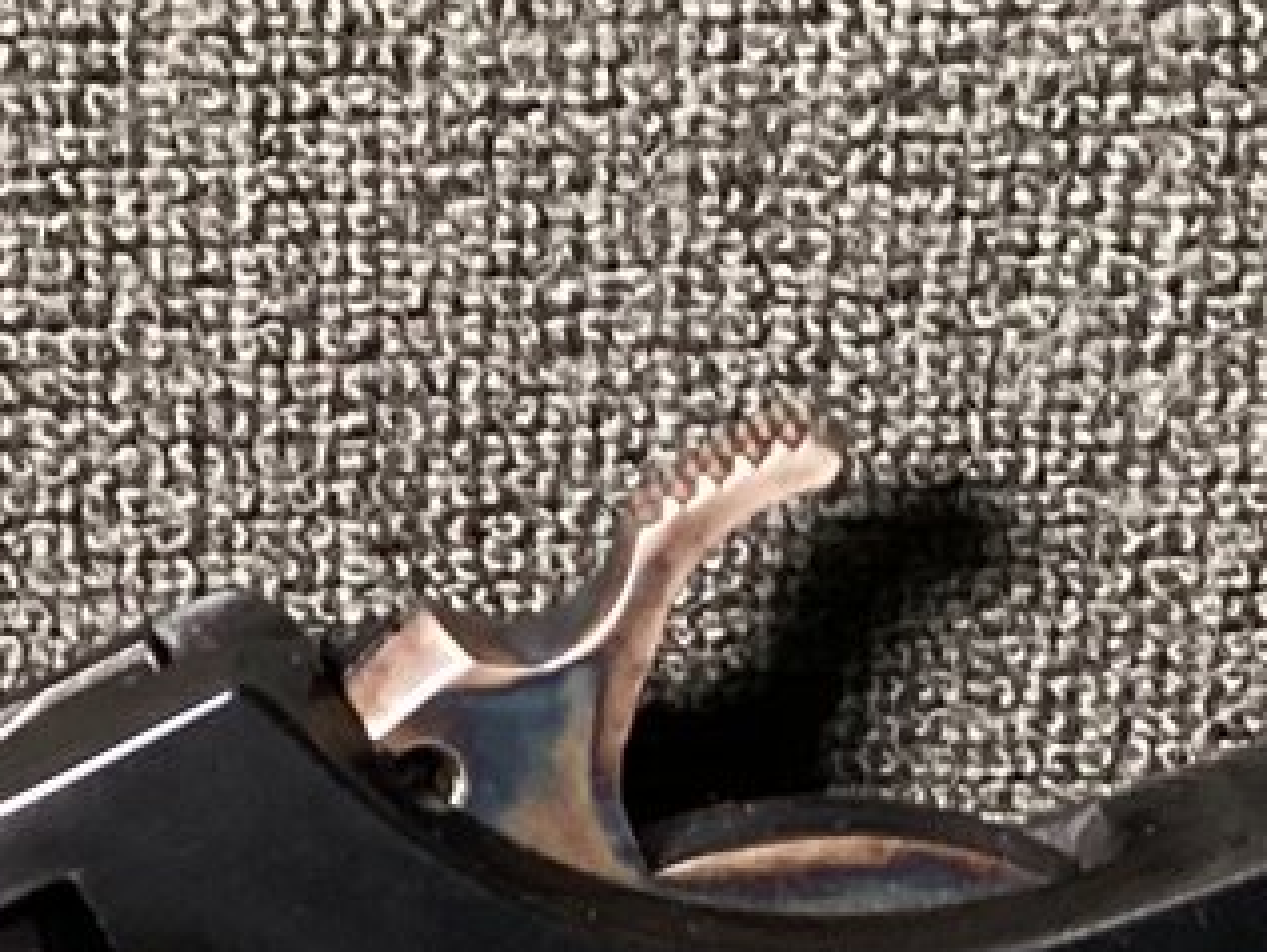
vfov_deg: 9.6
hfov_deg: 13.2
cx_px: 134
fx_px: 5419
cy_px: 1666
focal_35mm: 148
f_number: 2.4
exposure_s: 1/30
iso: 320
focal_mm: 3.3
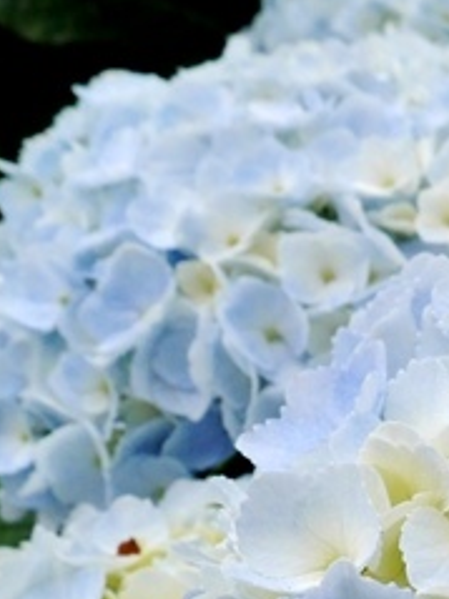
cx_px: 795
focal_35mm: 75
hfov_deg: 16.6
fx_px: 1298
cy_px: 555
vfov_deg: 25.1
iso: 800
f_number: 8
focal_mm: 14
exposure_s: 1/640
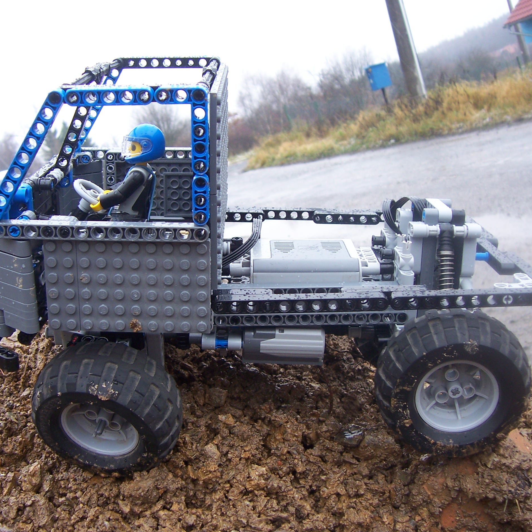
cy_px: 264
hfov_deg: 39.2
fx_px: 748
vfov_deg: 39.2
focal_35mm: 43
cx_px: 249
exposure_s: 1/60
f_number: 3
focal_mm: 6
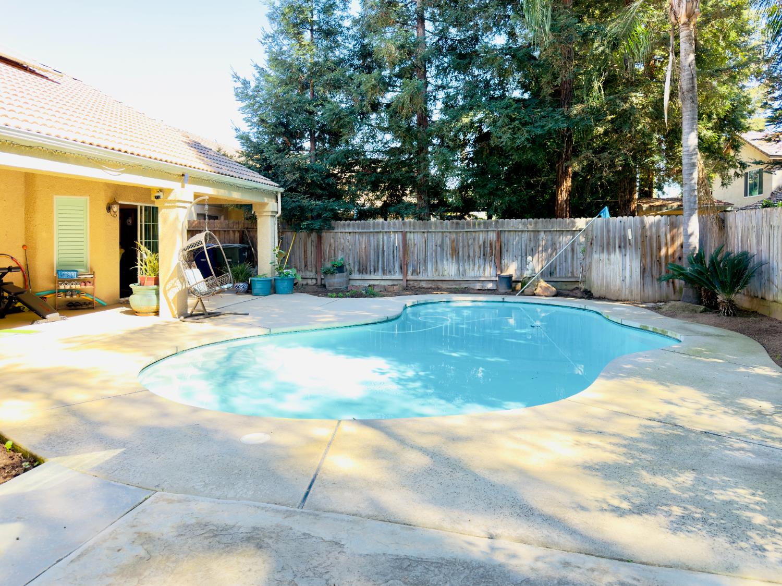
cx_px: 391
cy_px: 293
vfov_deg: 56.8
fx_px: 542
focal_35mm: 24
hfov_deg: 71.6
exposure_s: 1/327
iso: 80
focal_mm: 6.76
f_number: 1.78
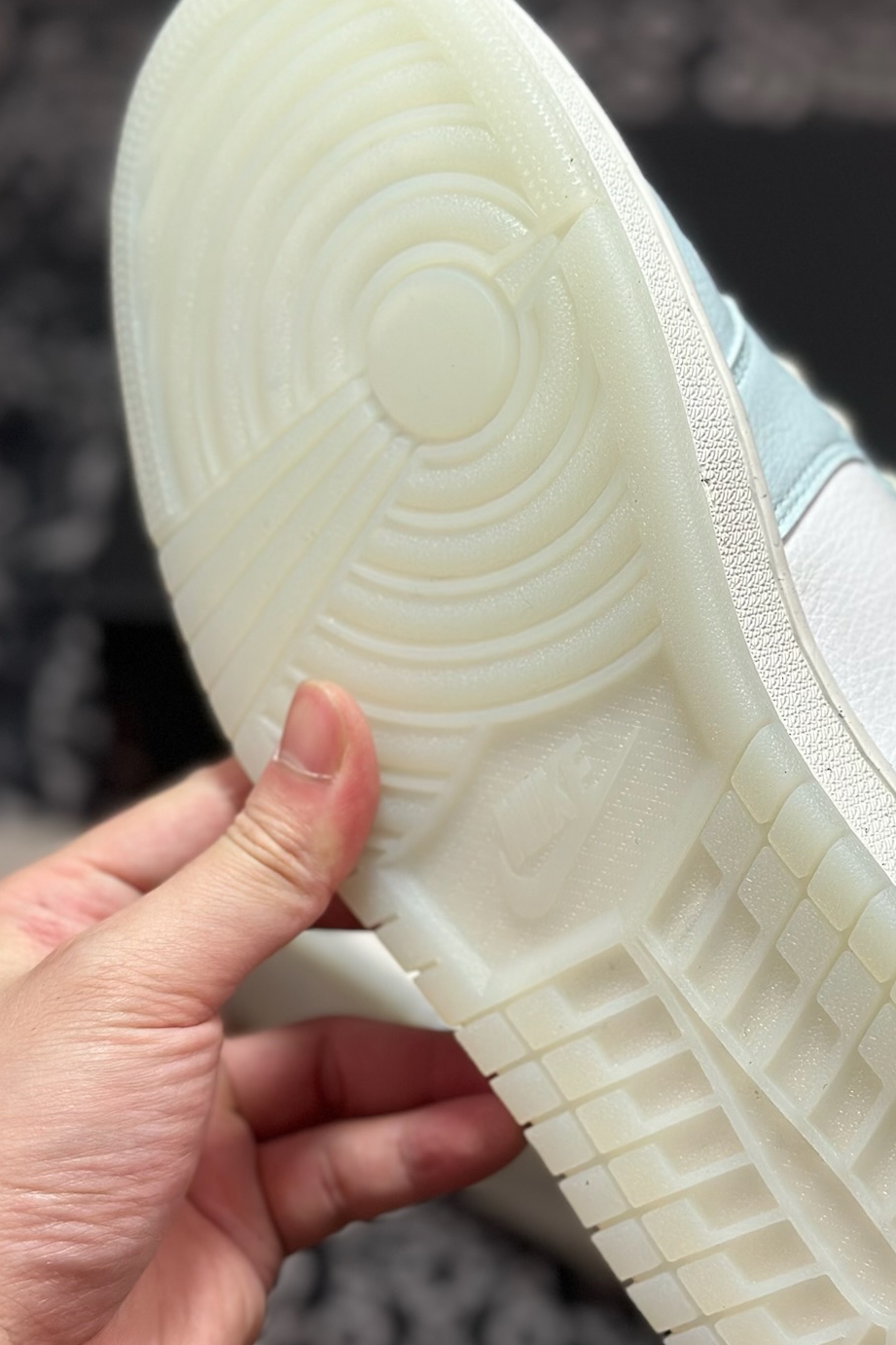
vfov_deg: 27.3
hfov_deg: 18.3
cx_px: 672
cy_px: 709
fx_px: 2763
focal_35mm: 74
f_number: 1.78
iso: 80
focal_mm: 6.86
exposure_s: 1/1227
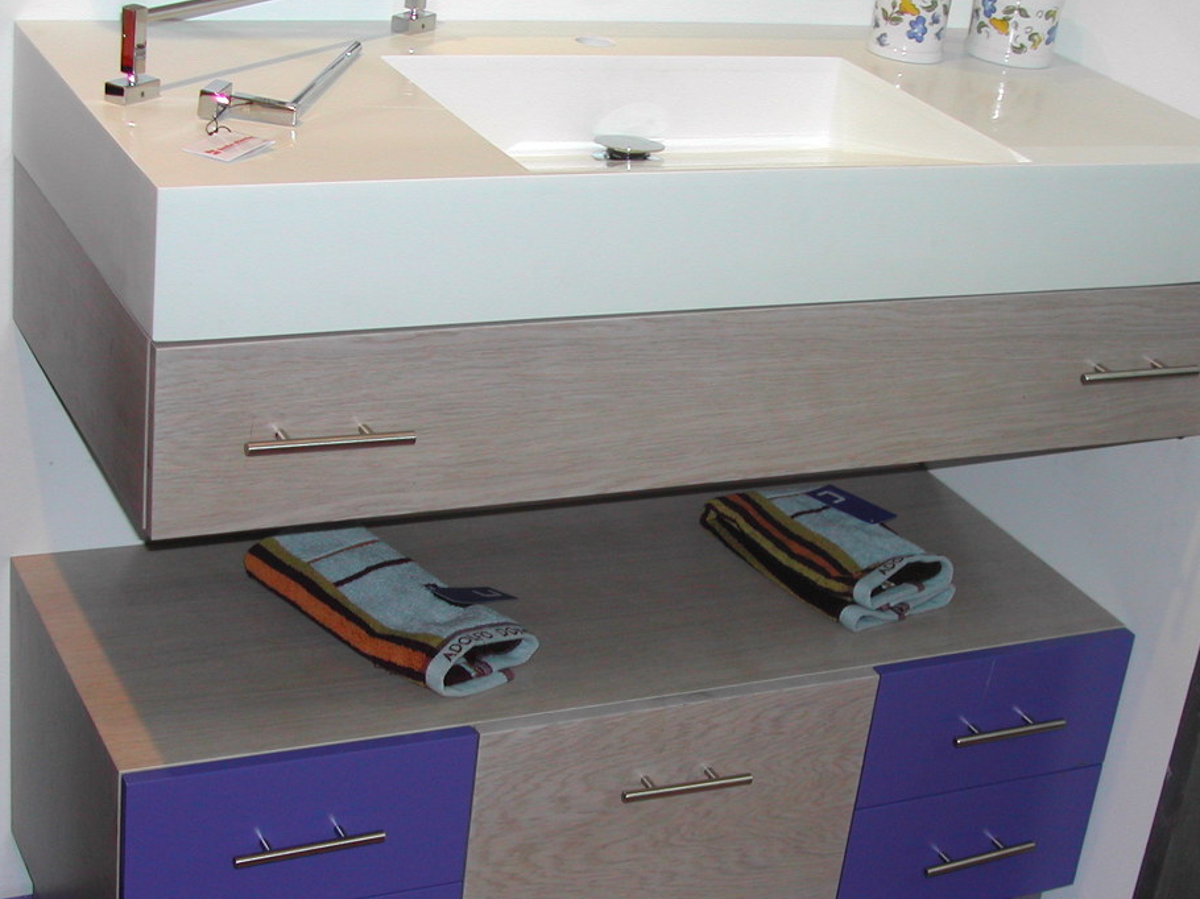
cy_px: 564
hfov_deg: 31.2
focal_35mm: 62
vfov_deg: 23.6
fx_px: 2149
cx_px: 673
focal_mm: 10.1
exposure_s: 1/60
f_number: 3.1
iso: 100
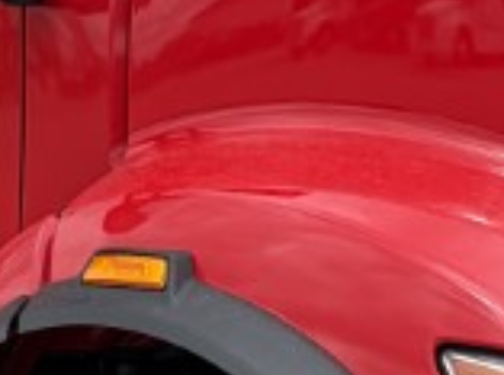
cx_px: 180
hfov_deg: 11.6
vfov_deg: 8.7
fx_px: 2469
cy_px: 96
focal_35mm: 170
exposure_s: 1/1667
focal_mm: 5.96
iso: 50
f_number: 1.6
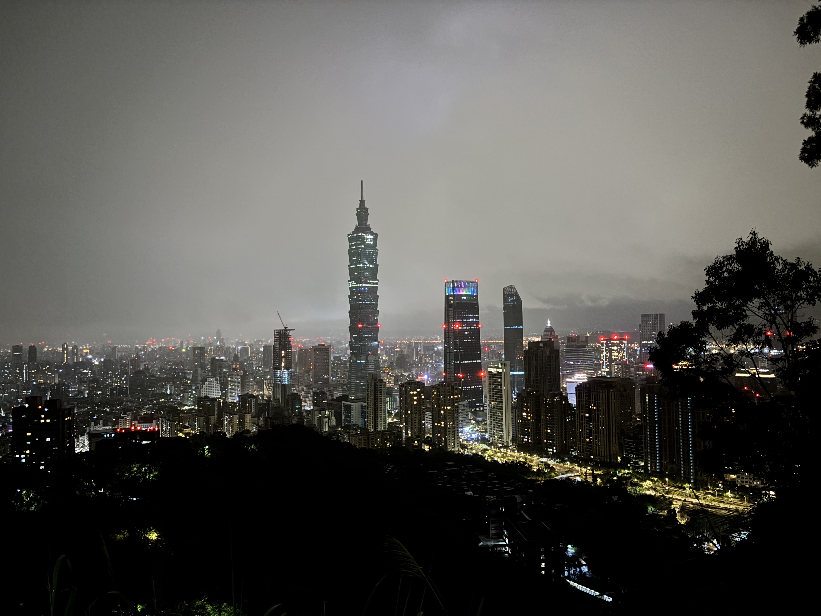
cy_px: 308
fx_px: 617
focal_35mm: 26
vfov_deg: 53.1
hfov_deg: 67.3
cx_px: 410
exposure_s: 1/9
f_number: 1.6
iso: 1250
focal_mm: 5.96
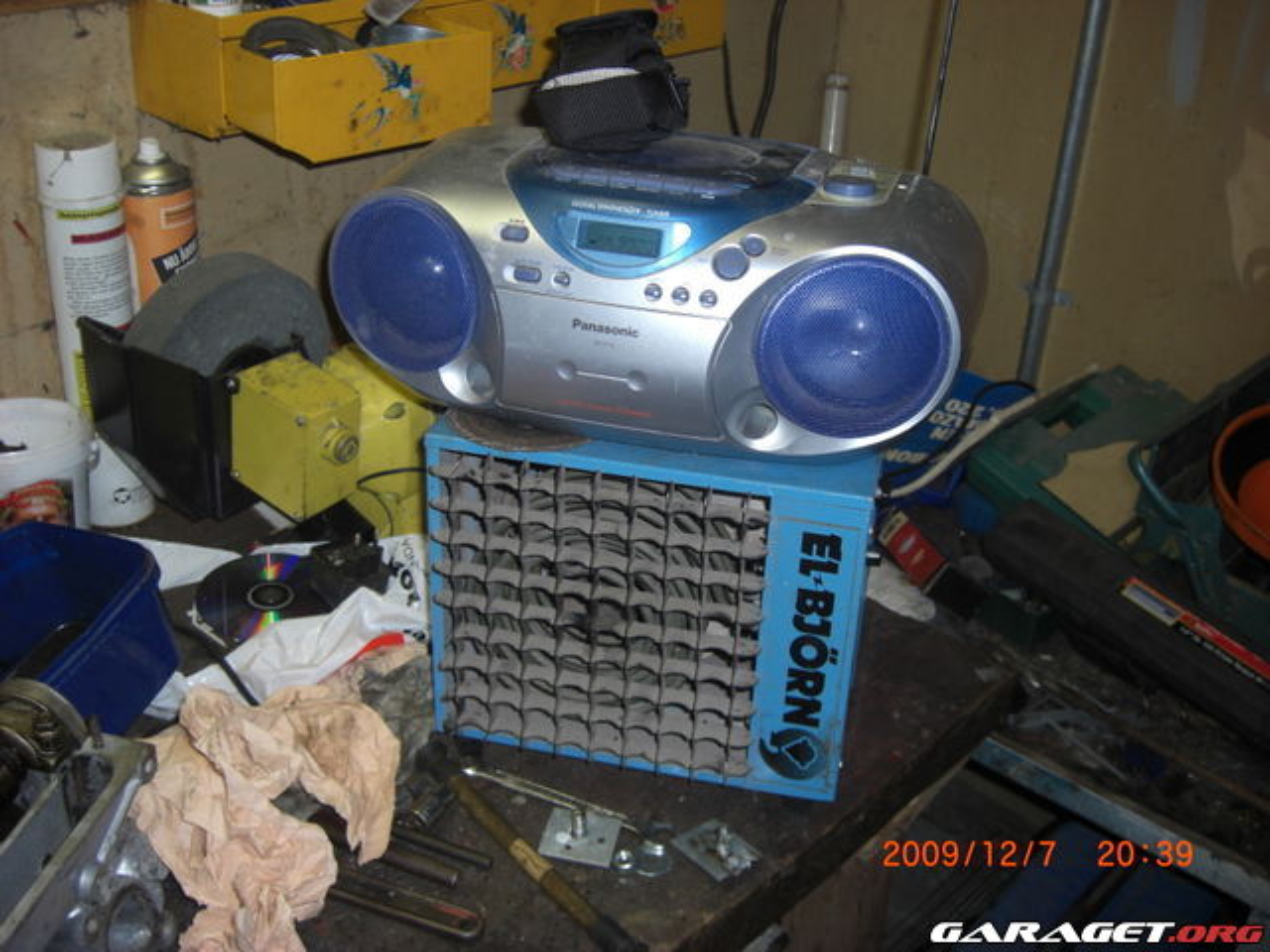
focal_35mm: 38
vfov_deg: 37.7
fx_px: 1394
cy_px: 476
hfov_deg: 49.0
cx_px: 635
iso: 100
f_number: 2.8
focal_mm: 7.9
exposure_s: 1/60
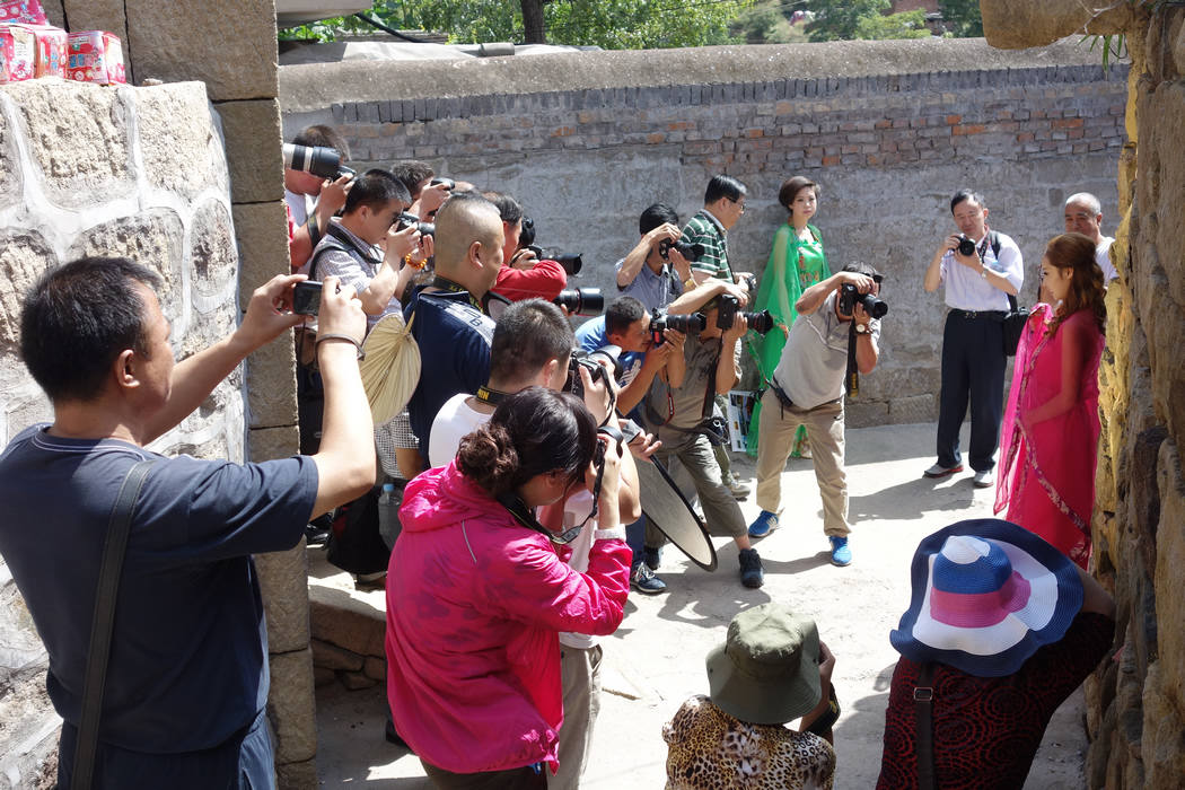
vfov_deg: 31.2
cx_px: 592
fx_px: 1415
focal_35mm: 43
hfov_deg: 45.4
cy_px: 395
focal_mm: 16.01
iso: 125
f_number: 3.5
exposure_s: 1/400
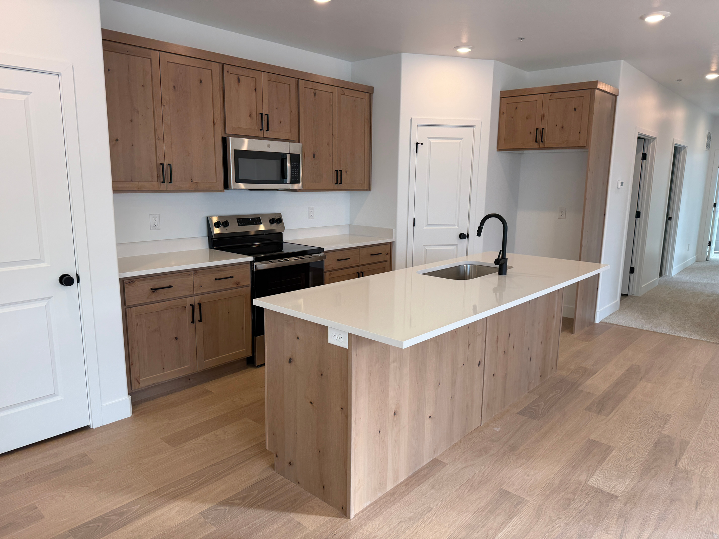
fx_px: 498
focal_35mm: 24
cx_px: 360
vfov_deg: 56.8
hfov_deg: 71.6
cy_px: 270
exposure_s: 1/123
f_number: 1.78
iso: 50
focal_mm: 6.76
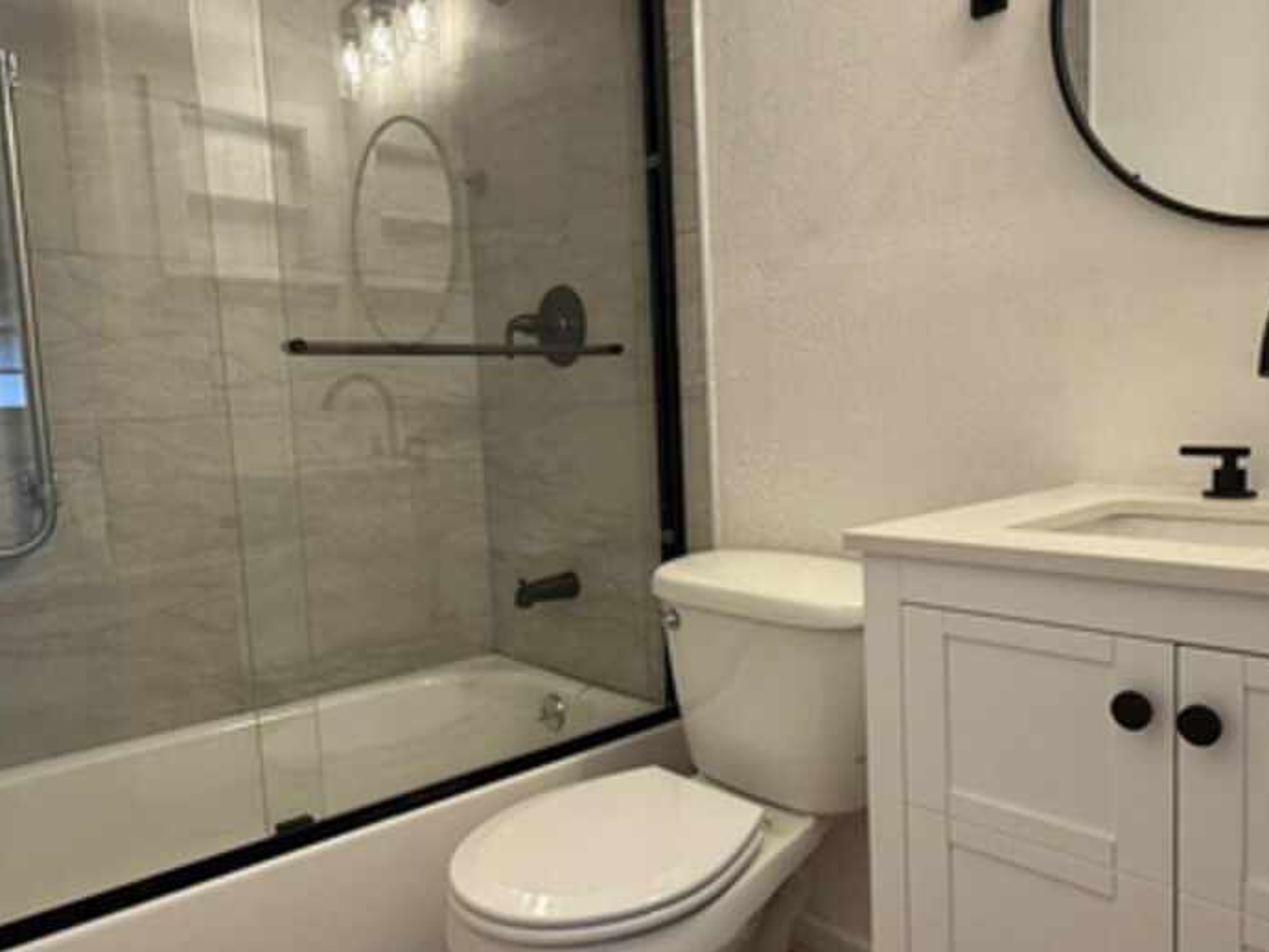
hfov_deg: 67.0
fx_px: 953
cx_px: 720
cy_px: 499
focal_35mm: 26
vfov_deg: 53.1
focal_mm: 2.22
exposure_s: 1/120
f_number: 2.2
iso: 250
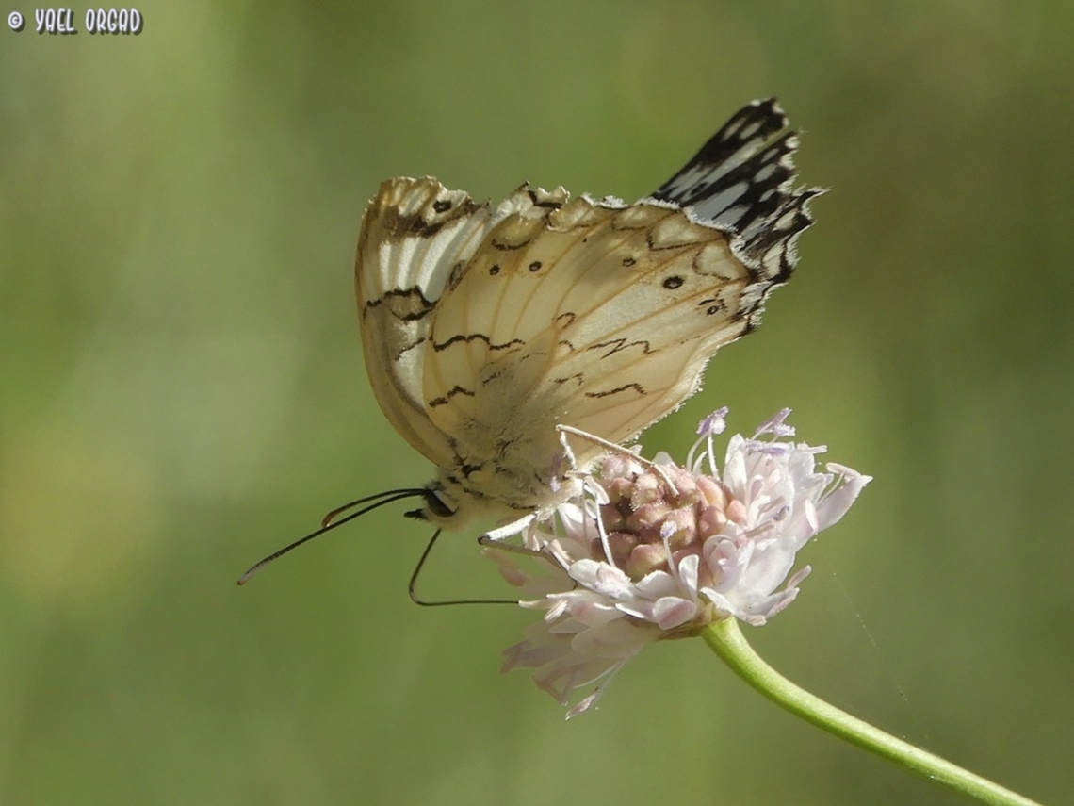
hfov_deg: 2.5
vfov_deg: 1.9
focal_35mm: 800
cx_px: 537
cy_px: 403
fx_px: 24821
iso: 100
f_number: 5.6
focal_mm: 143.3
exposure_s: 1/320
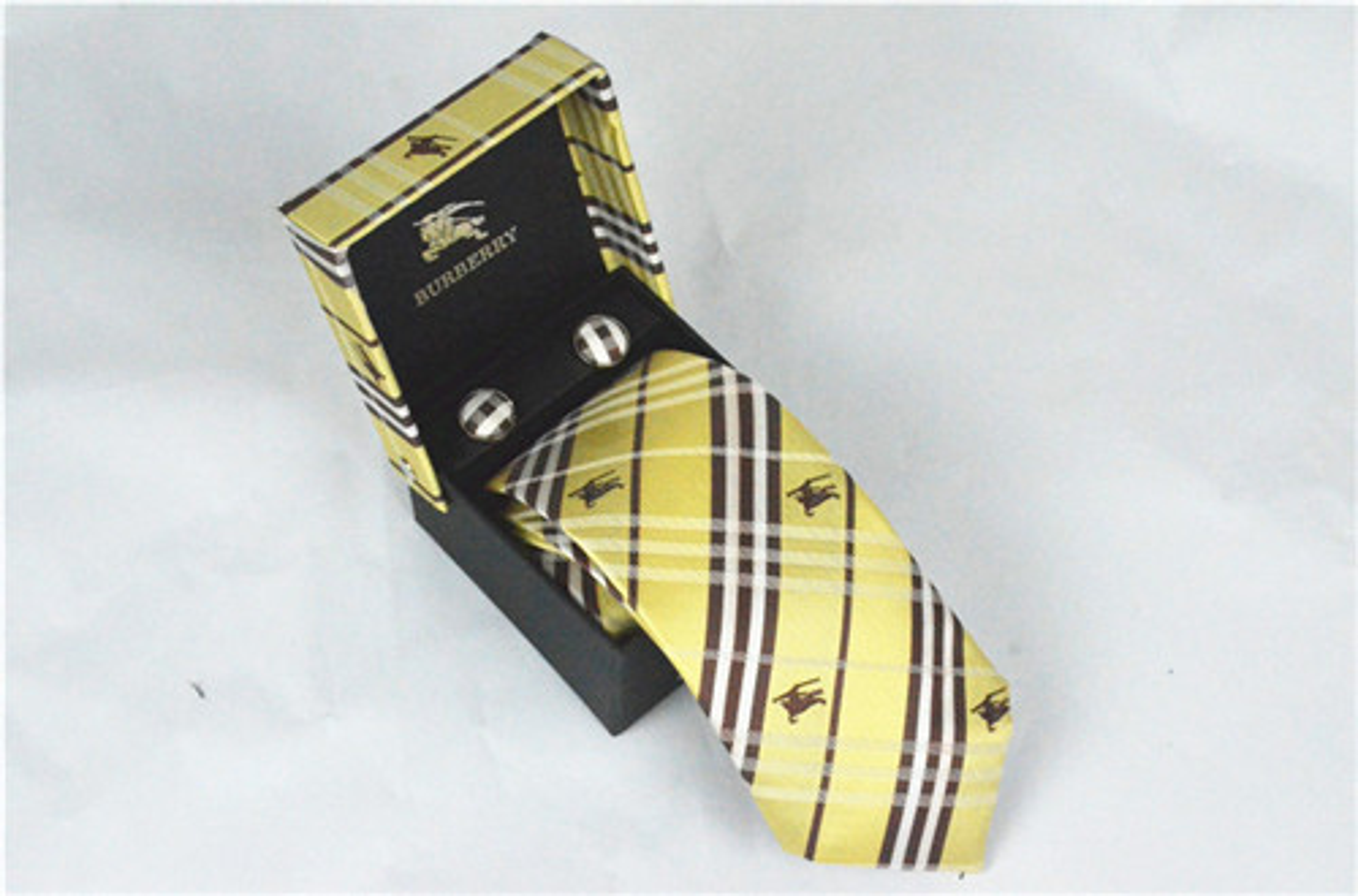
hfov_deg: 32.0
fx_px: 2369
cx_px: 679
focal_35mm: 63
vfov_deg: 21.4
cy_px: 448
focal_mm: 42
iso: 6400
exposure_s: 1/640
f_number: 13
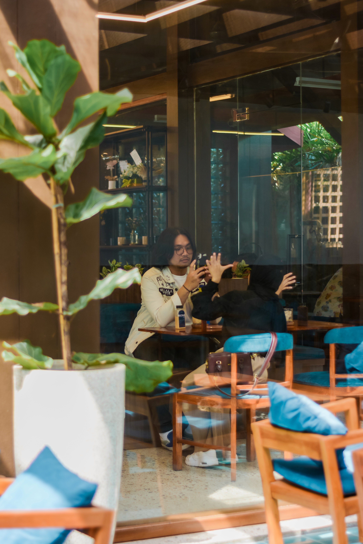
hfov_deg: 18.2
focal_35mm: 75
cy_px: 272
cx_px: 182
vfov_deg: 27.0
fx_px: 1134
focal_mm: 50
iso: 100
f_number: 1.8
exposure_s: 1/250
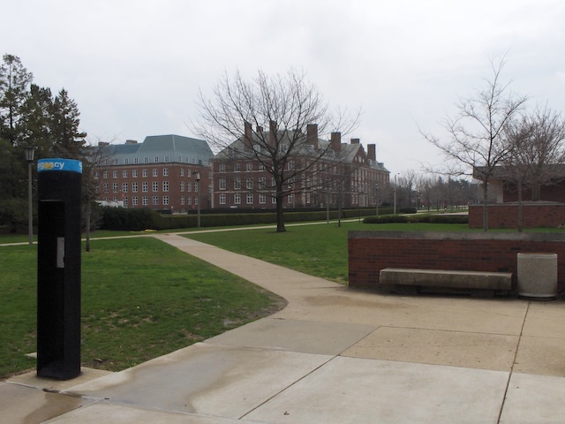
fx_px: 604
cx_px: 282
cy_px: 212
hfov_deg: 50.1
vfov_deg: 38.7
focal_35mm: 37
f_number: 6.5
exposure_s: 1/694
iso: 100
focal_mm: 6.11
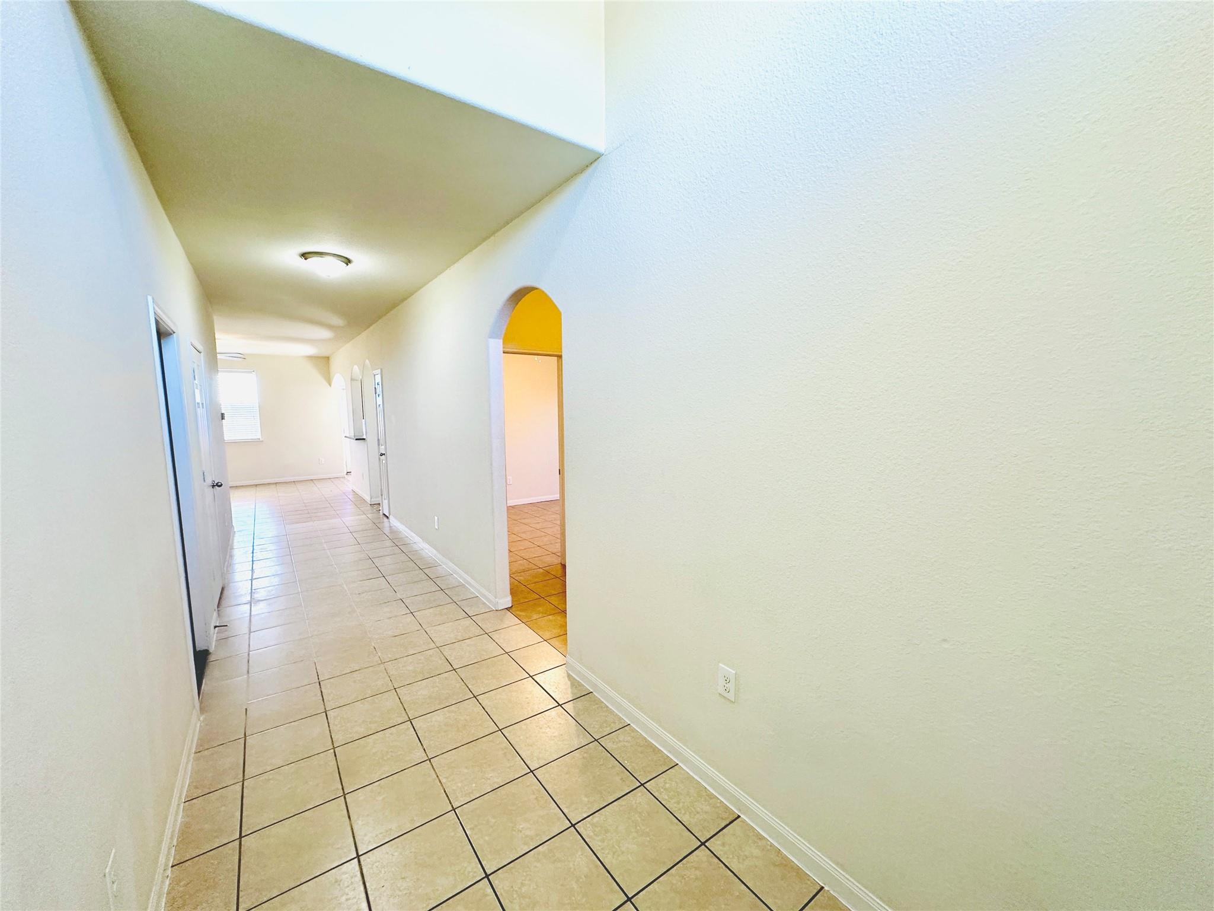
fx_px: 491
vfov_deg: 85.7
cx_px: 607
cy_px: 456
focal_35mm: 14
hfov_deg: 102.1
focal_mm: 2.22
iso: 200
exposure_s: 1/120
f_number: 2.2
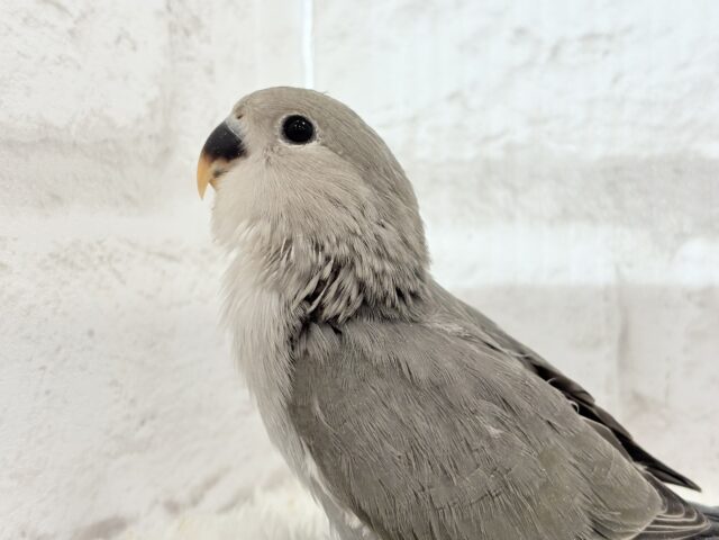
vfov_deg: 28.0
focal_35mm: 52
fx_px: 1080
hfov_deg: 36.8
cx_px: 360
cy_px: 270
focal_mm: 5.96
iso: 64
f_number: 1.6
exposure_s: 1/100
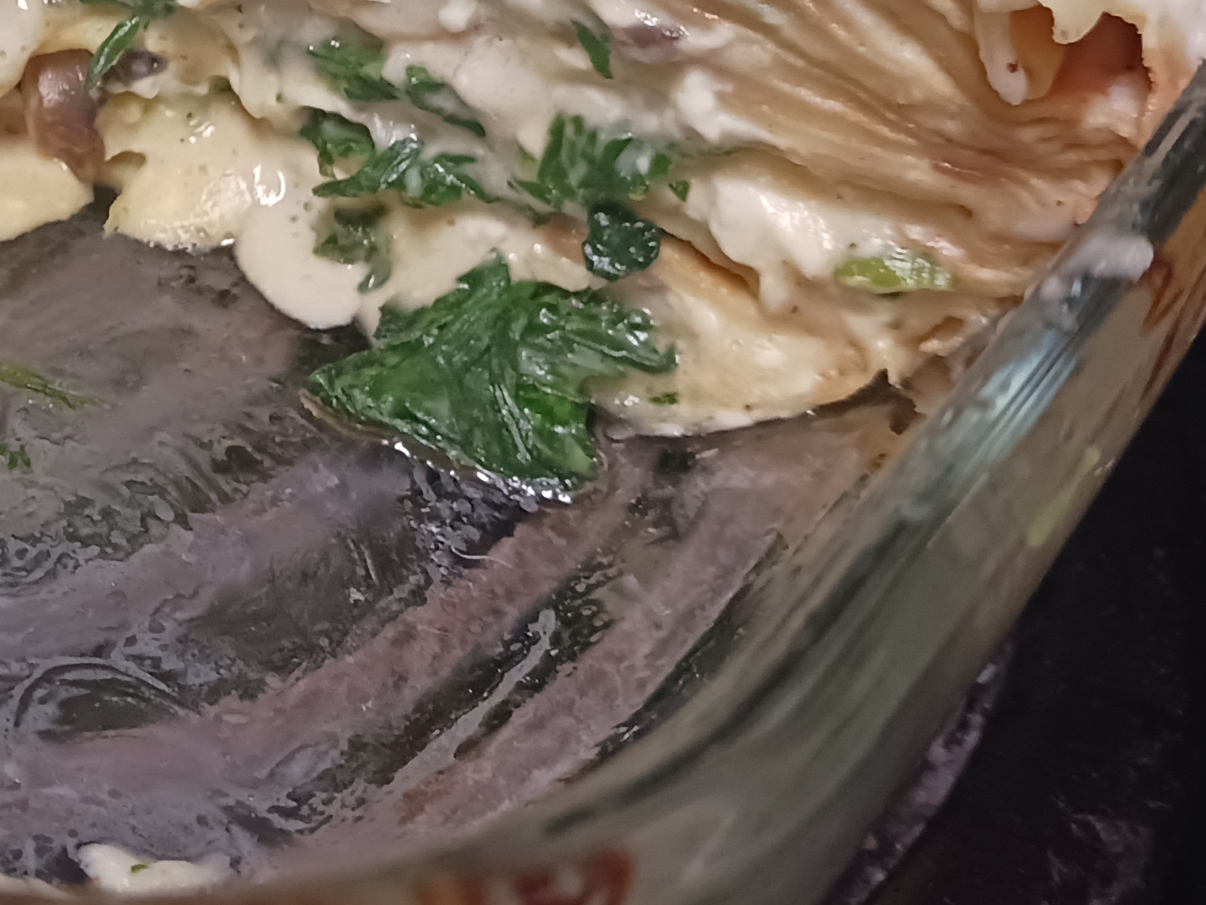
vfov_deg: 18.4
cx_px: -69
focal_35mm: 77
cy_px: -95
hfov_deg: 23.9
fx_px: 2682
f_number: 1.8
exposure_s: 1/24
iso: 320
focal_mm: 4
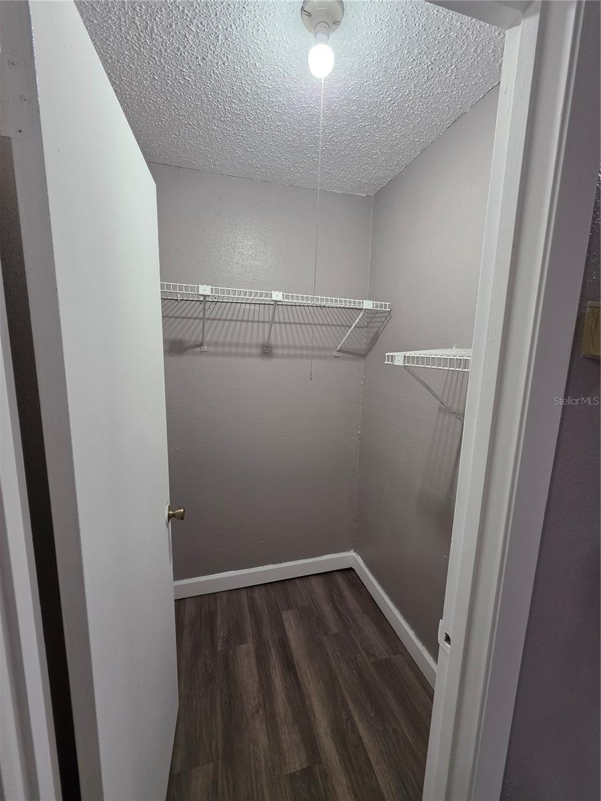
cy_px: 400
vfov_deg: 106.2
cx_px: 300
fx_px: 301
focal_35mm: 13
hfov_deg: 89.9
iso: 125
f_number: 1.9
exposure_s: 1/120
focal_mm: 2.2
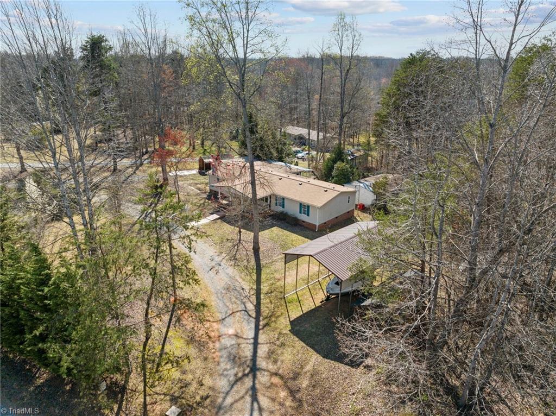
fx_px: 385
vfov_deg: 56.7
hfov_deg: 71.6
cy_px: 208
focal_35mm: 24
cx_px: 278
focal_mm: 12.29
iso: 220
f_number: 2.8
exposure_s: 1/2500
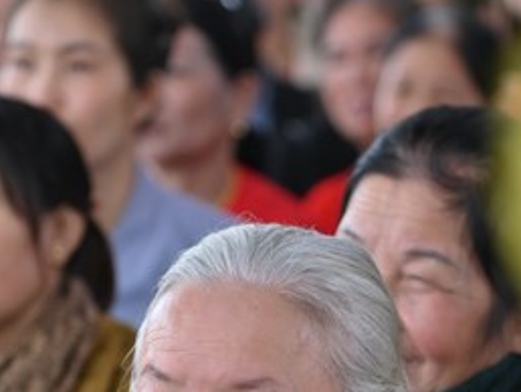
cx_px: 309
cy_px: 566
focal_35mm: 290
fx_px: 4369
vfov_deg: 5.1
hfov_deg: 6.8
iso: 800
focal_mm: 120
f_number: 4.5
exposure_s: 1/125
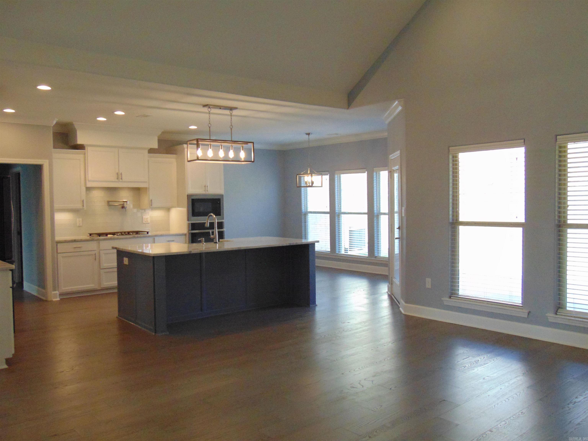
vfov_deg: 46.8
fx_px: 510
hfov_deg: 60.0
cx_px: 294
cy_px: 220
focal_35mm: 30
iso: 400
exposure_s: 1/160
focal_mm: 5.4
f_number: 3.1
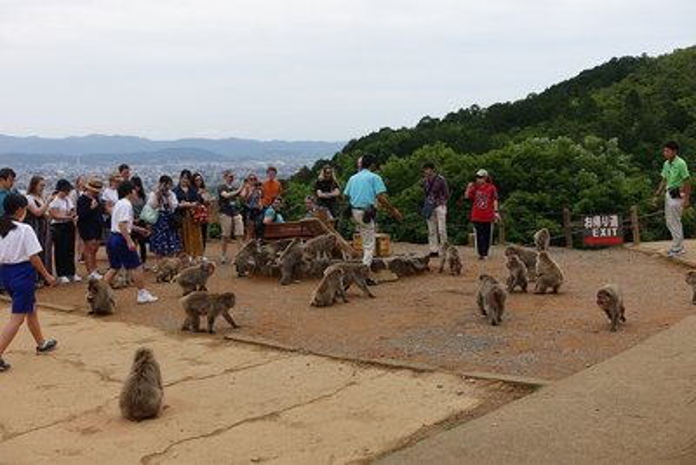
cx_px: 348
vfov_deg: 31.9
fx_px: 812
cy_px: 232
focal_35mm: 42
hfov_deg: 46.4
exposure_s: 1/500
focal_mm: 15.52
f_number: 5.6
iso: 125
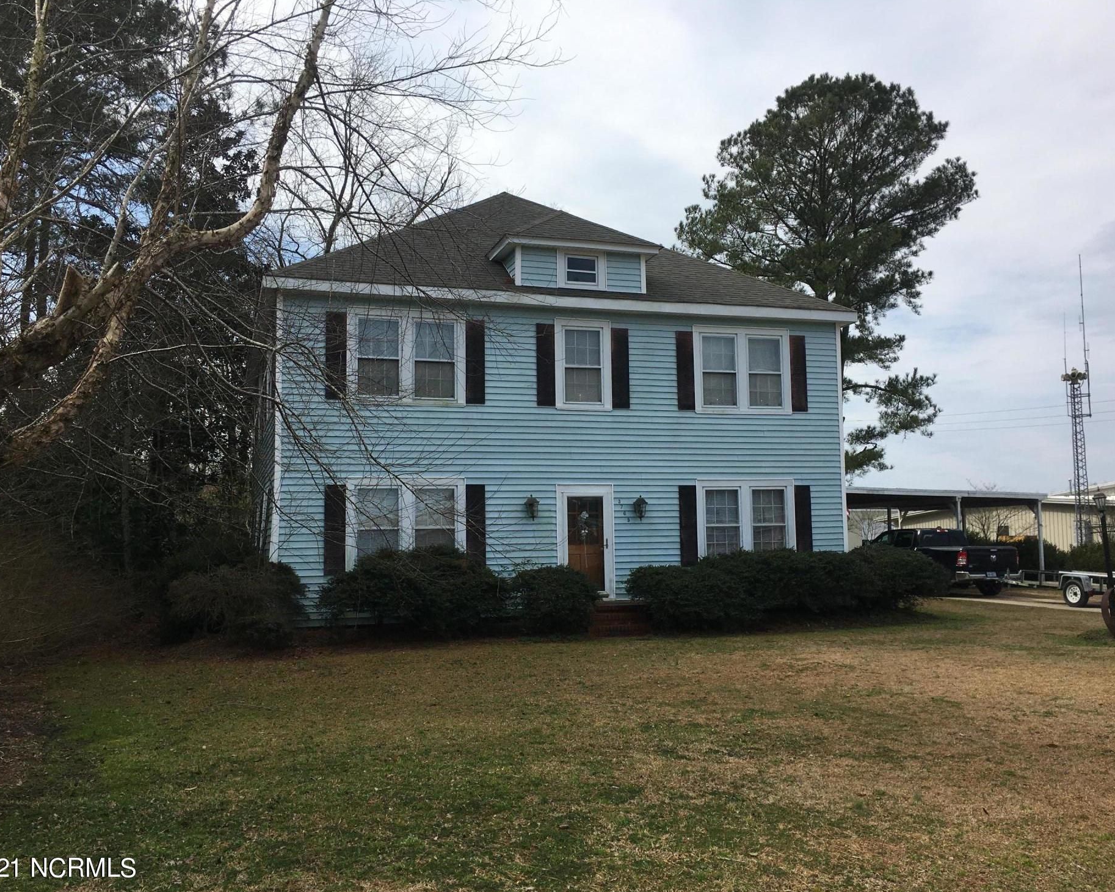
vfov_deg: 47.1
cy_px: 451
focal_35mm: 31
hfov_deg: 57.2
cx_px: 556
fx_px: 1023
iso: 25
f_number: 2.2
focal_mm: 4.15
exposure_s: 1/2137
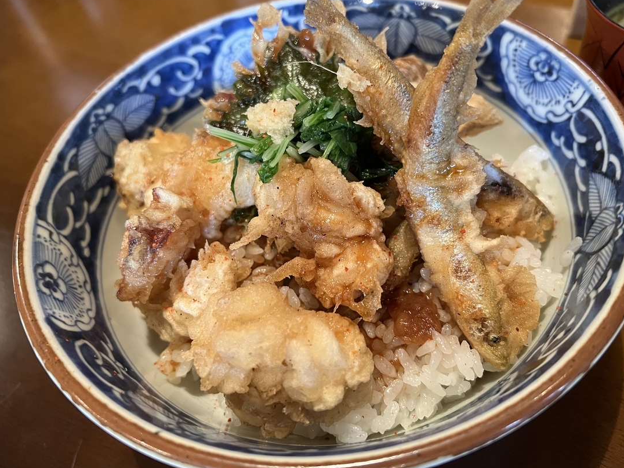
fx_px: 523
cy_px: 234
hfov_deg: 61.6
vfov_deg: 48.2
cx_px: 338
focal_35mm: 29
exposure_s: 1/60
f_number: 1.5
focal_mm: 5.7
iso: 500
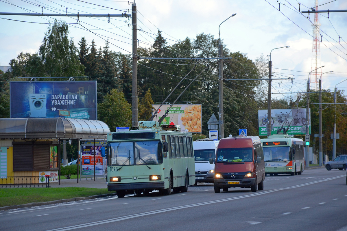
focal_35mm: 210
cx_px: 174
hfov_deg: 9.8
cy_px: 116
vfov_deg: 6.5
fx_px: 2024
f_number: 7.1
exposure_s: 1/160
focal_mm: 140
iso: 100
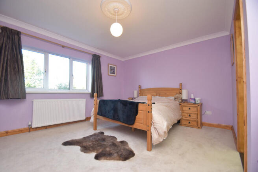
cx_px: 129
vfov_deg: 77.4
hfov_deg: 100.4
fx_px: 108
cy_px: 86
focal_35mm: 15
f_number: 4
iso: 500
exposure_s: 1/60
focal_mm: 10
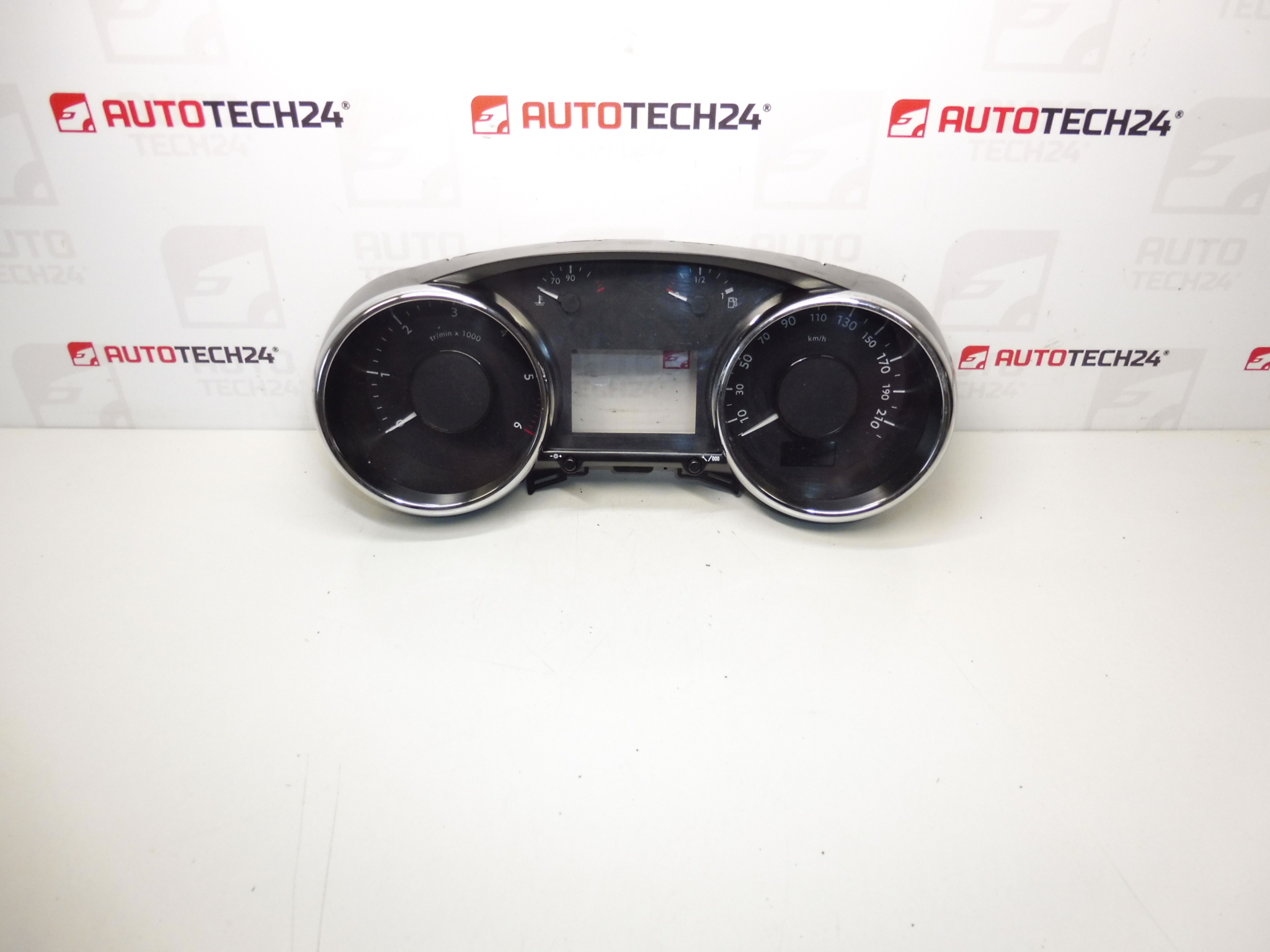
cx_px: 635
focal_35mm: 24
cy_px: 476
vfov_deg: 56.8
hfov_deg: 71.6
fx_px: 881
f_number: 3.5
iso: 200
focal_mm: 4.3
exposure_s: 1/80
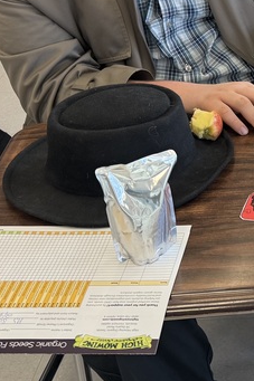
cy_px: 61
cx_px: 399
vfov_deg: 26.4
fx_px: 794
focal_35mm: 75
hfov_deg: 16.3
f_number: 1.78
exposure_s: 1/120
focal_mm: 6.76
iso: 100
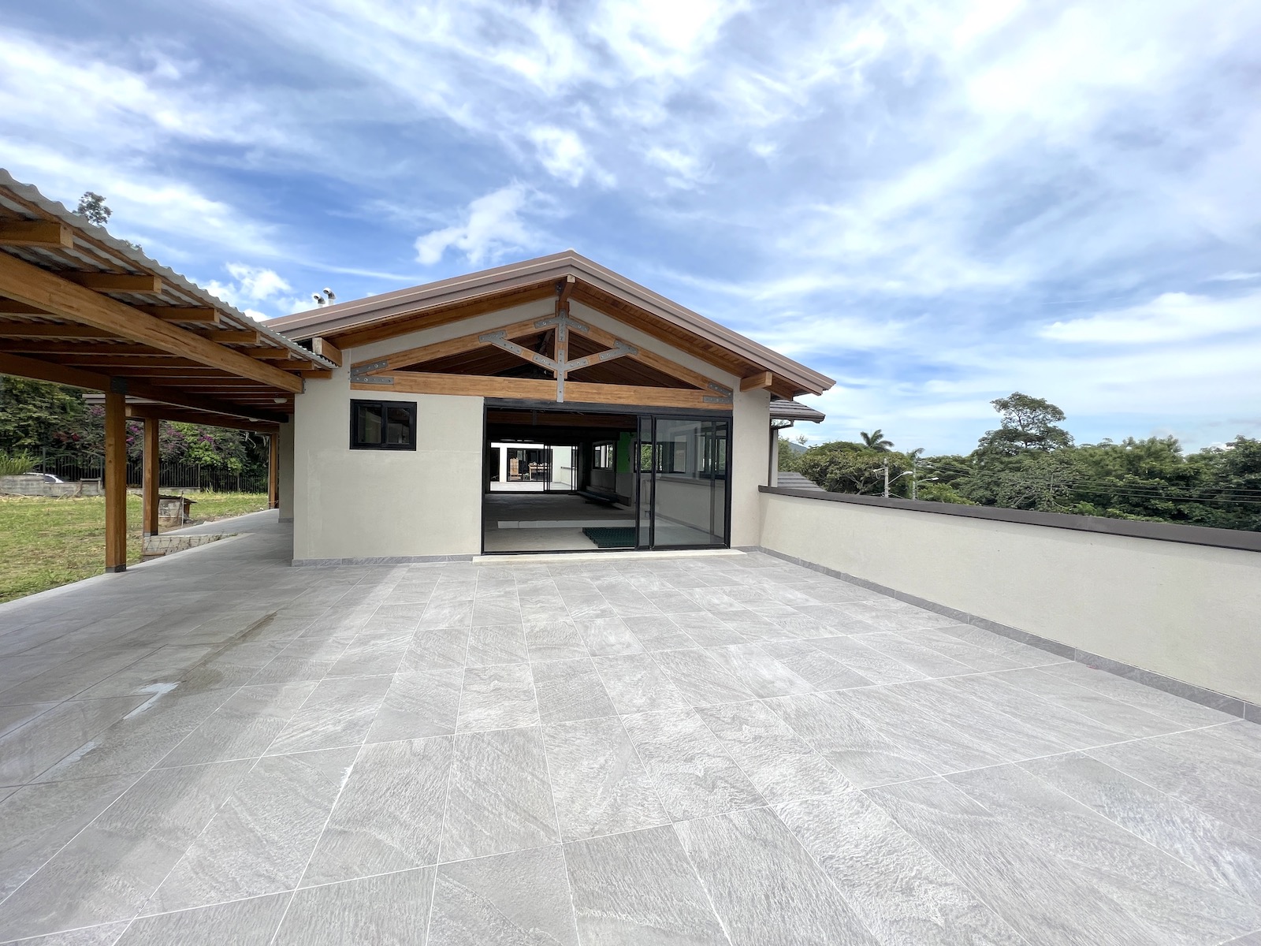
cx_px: 630
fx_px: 474
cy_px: 473
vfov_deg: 89.9
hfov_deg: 106.2
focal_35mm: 13
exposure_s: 1/1410
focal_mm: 1.57
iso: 32
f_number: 1.8
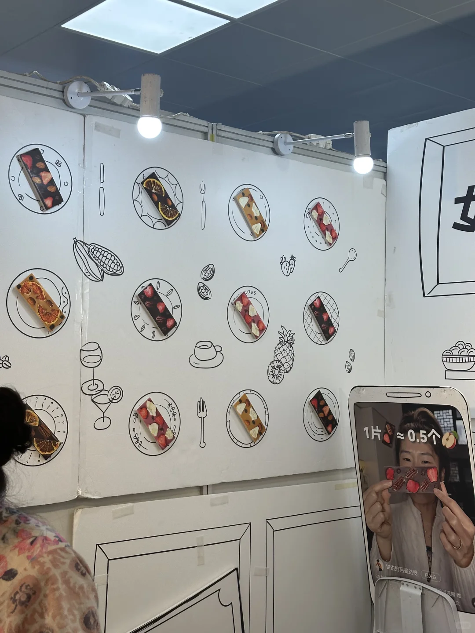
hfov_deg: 30.3
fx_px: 878
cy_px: 316
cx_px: 238
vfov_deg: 39.7
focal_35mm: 48
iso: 64
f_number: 1.78
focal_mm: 6.86
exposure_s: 1/288
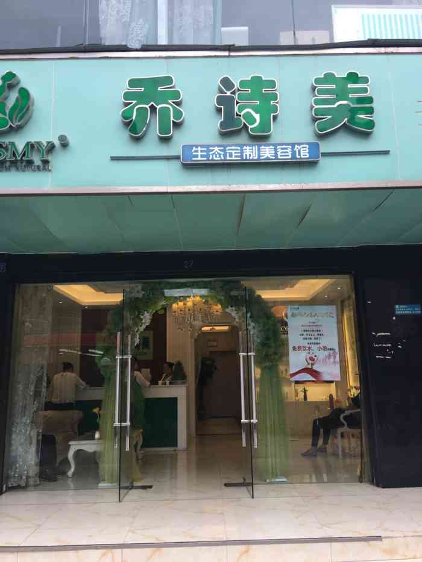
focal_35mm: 29
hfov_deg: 48.2
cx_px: 211
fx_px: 471
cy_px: 281
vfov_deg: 61.7
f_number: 2.2
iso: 32
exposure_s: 1/100
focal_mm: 4.15
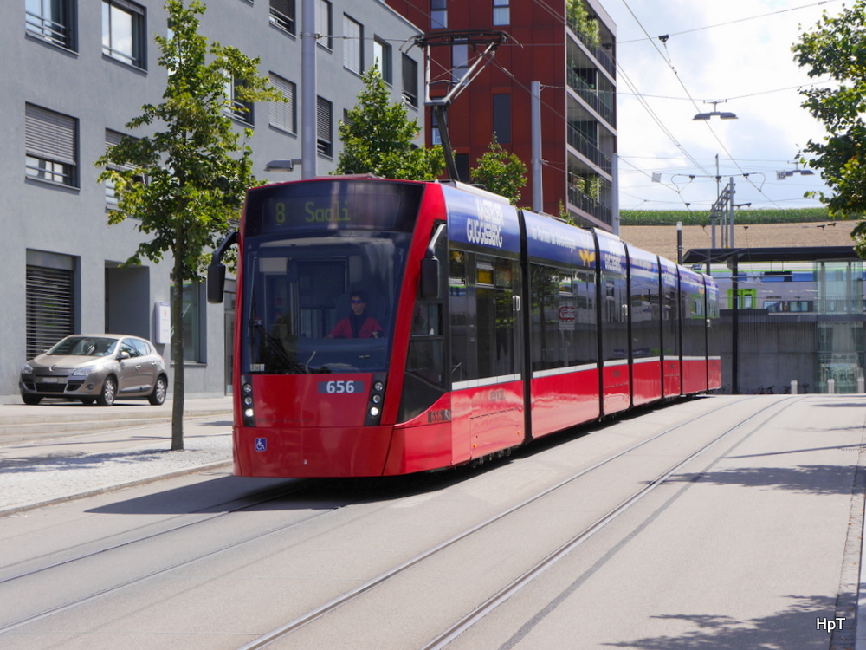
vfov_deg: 17.6
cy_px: 325
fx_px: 2101
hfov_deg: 23.3
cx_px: 433
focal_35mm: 84
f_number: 9
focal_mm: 42
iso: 160
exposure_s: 1/320
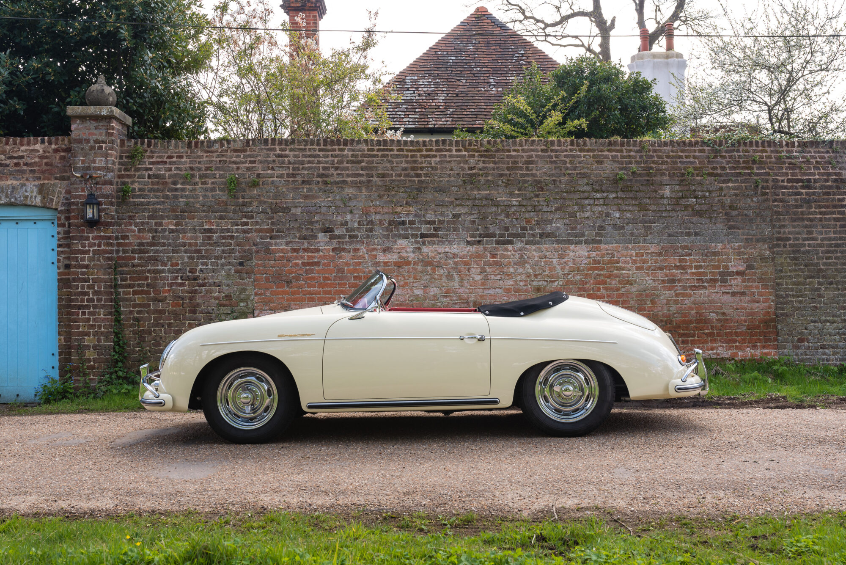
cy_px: 282
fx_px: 823
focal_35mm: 35
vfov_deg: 37.9
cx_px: 423
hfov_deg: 54.4
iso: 100
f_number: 9
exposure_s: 1/15
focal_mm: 35
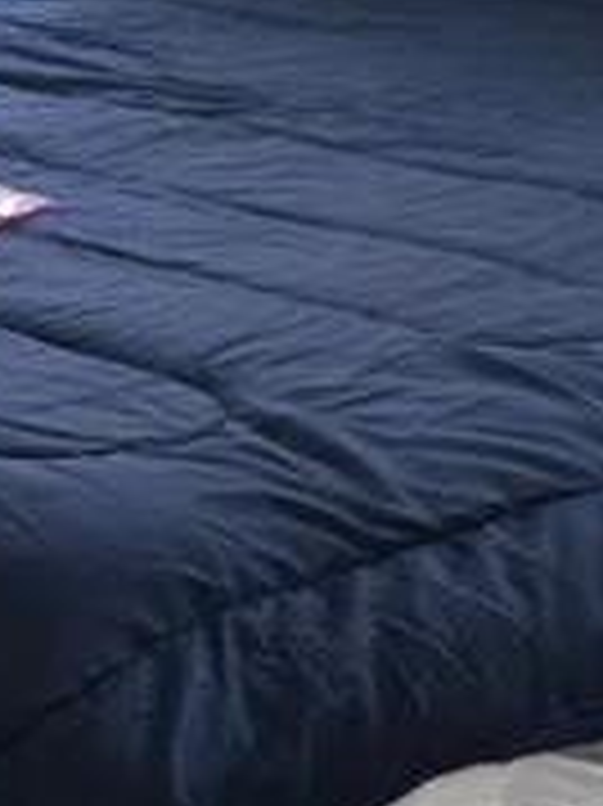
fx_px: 3232
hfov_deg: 9.5
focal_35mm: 139
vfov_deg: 14.2
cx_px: -832
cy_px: 455
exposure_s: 1/60
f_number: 1.8
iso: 1000
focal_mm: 5.4
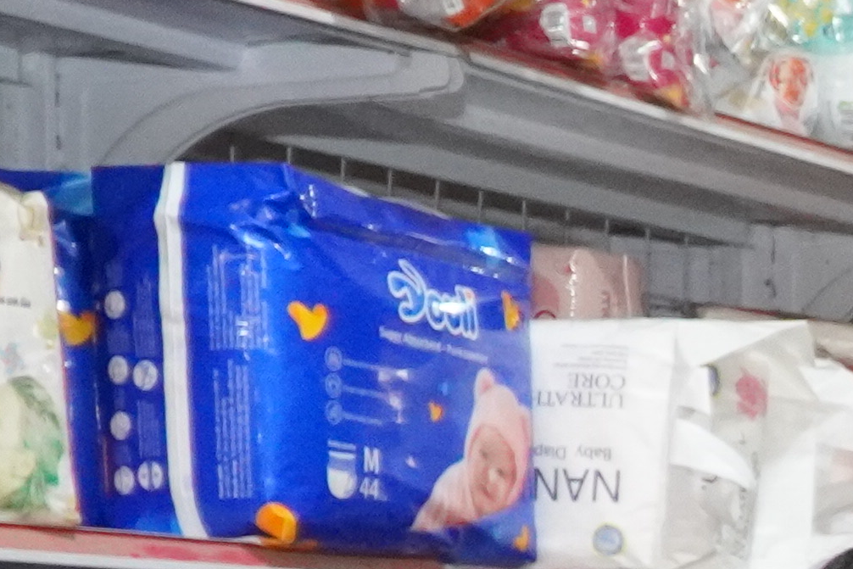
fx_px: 3815
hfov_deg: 10.6
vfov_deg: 8.3
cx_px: 2183
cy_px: 947
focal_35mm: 161
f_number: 4
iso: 3200
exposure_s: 1/160
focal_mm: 18
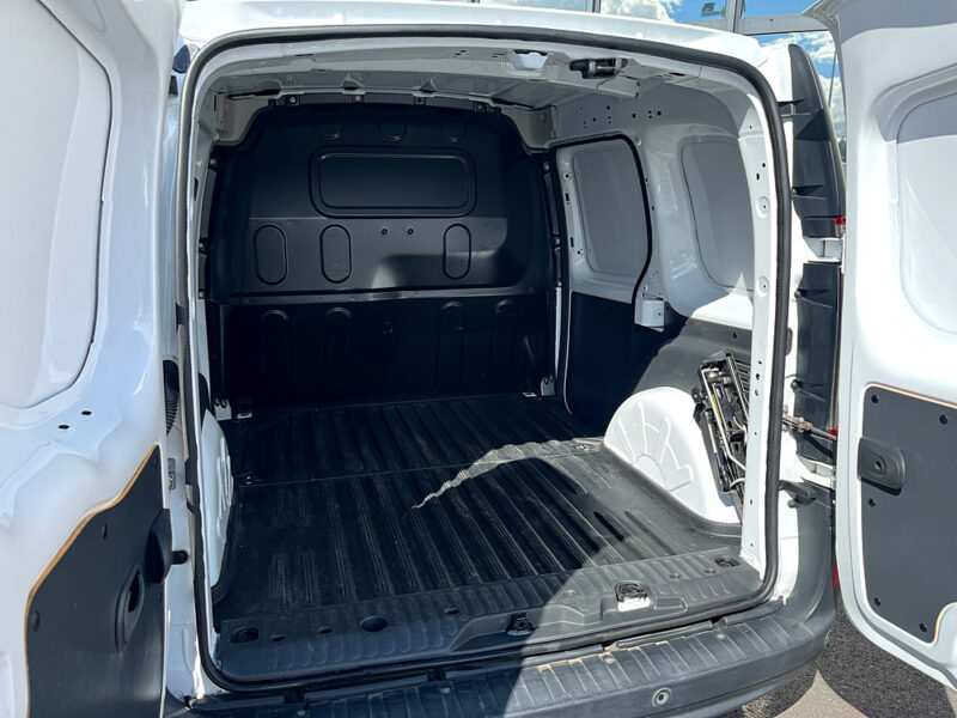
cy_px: 359
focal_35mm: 26
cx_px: 478
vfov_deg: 53.1
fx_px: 719
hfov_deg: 67.3
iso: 50
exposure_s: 1/1075
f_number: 1.6
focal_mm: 5.1
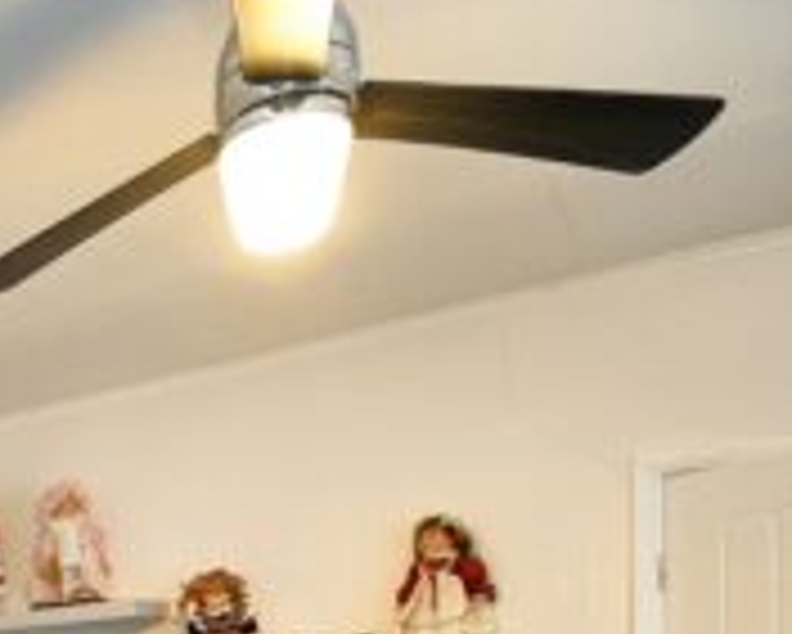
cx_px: -369
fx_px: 1079
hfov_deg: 28.2
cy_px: 794
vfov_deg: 27.9
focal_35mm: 46
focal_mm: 10
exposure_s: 1/13
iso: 560
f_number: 4.5
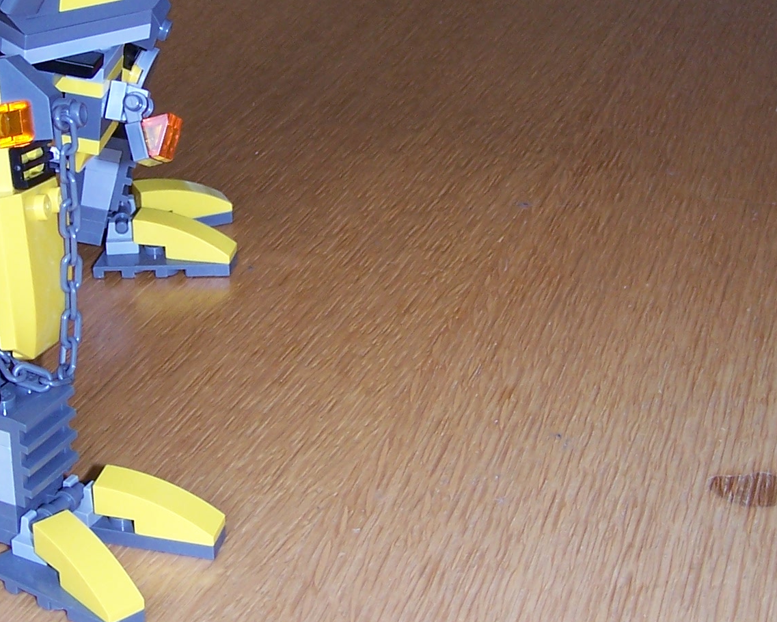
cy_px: 232
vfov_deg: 18.3
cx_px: 259
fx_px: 1932
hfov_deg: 22.6
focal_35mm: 84
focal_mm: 6.3
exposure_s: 1/60
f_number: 2.8
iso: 80
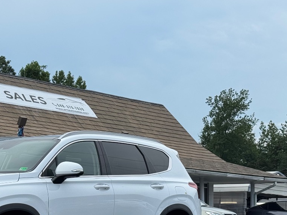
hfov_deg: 21.2
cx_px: 45
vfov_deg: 16.1
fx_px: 754
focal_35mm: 91
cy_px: 181
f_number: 1.78
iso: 64
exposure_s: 1/2045
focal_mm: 6.76
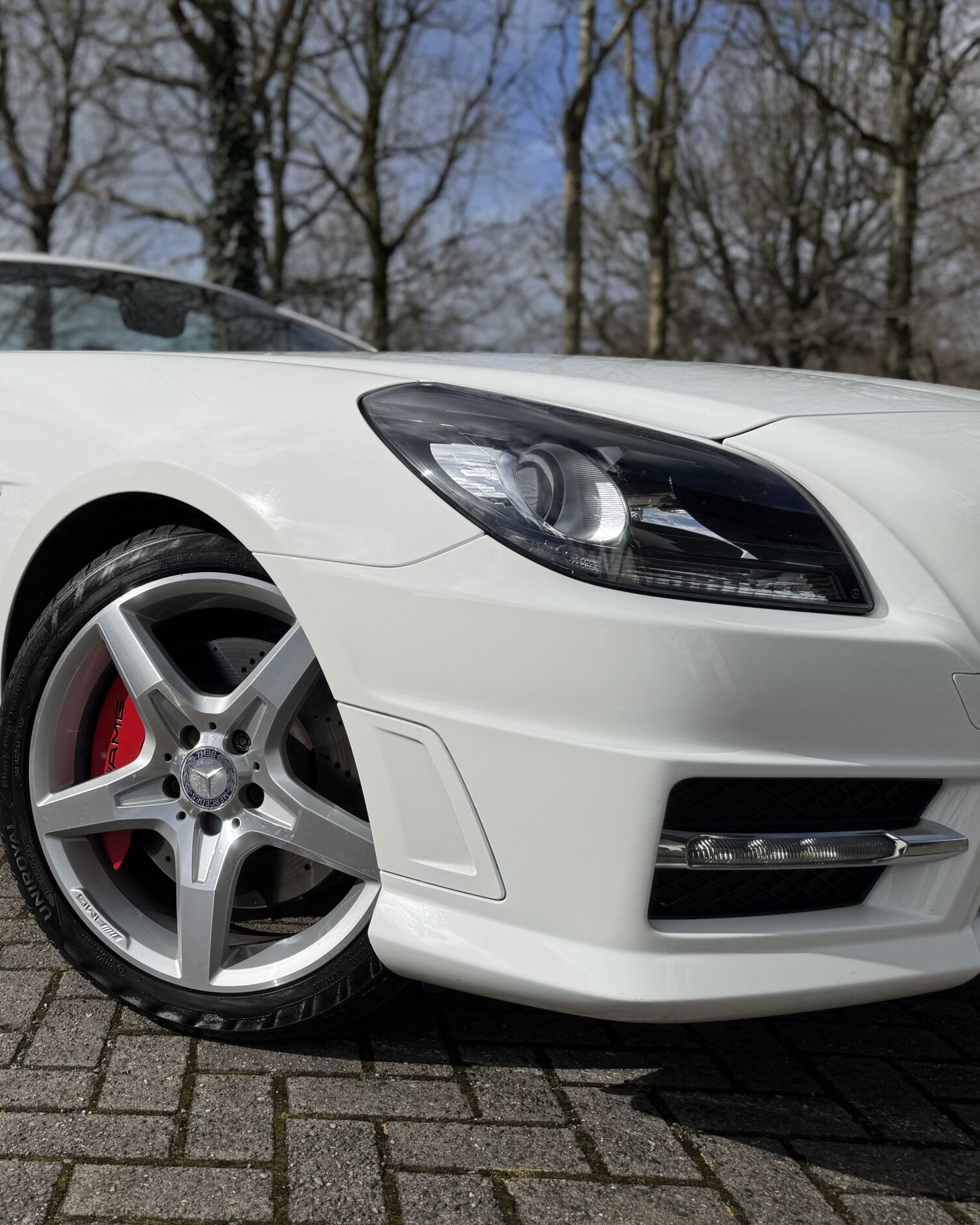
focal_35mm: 32
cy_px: 626
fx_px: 1160
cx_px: 187
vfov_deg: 55.7
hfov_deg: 43.5
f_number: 1.78
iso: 64
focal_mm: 6.76
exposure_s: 1/14286
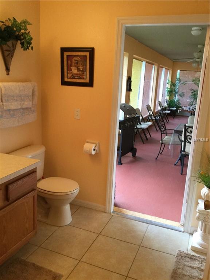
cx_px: 105
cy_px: 140
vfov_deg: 58.4
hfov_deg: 45.4
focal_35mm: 31
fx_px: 251
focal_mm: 3.3
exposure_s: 1/30
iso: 100
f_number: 2.4
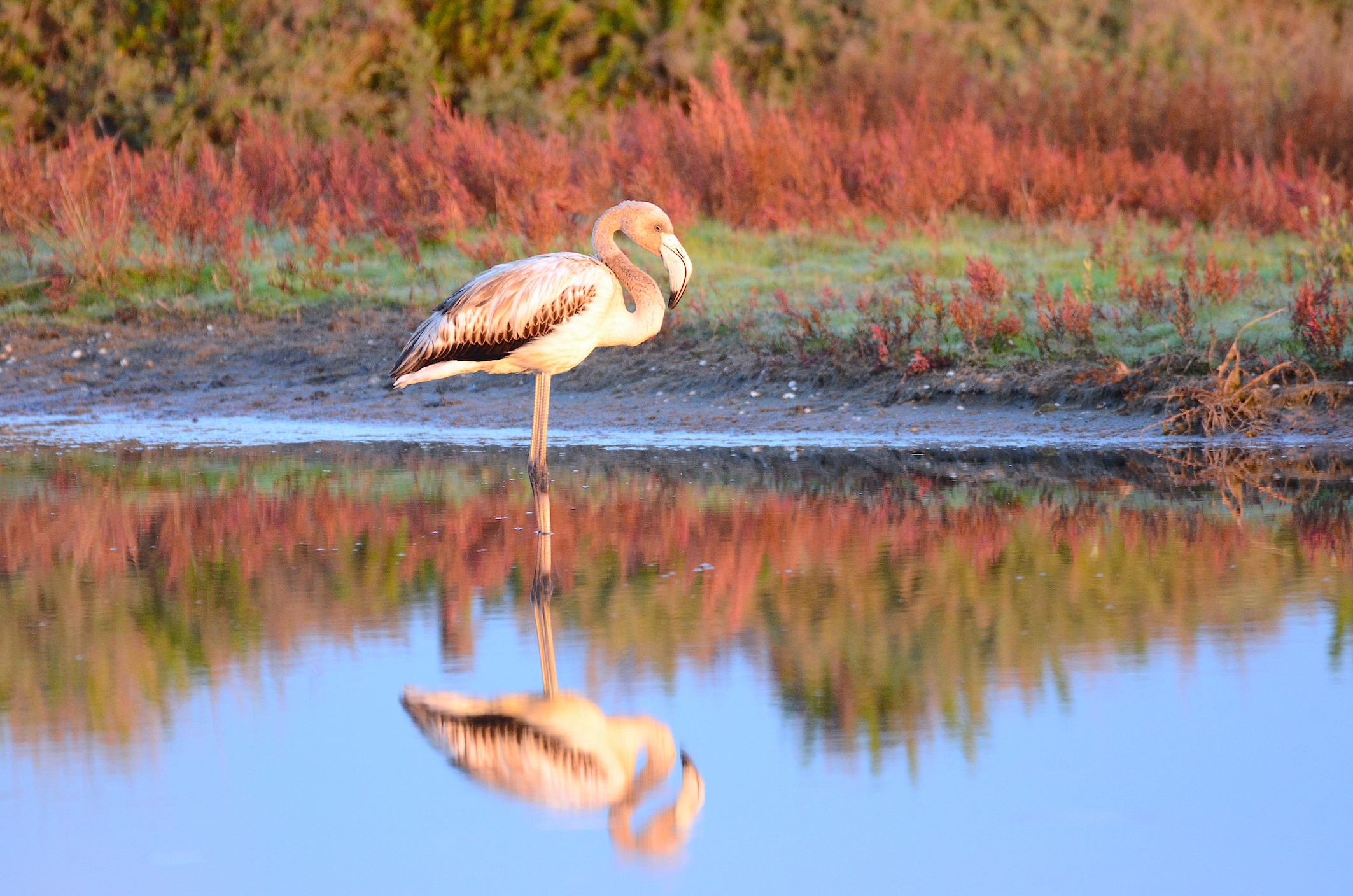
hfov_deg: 2.3
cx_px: 676
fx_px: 33754
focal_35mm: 900
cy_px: 448
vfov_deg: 1.5
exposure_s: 1/320
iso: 1600
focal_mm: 600
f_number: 8
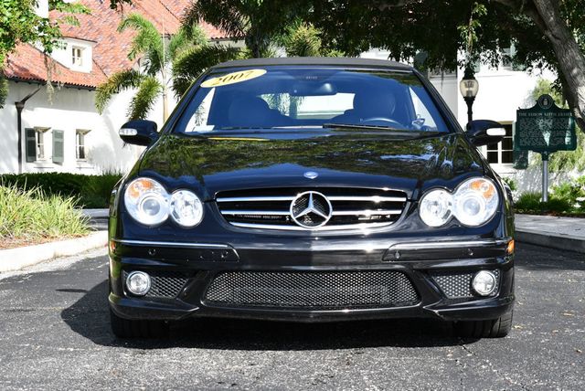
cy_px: 196
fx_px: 1366
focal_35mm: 84
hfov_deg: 24.2
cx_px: 292
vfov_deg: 16.3
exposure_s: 1/250
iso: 200
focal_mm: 42
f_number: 8
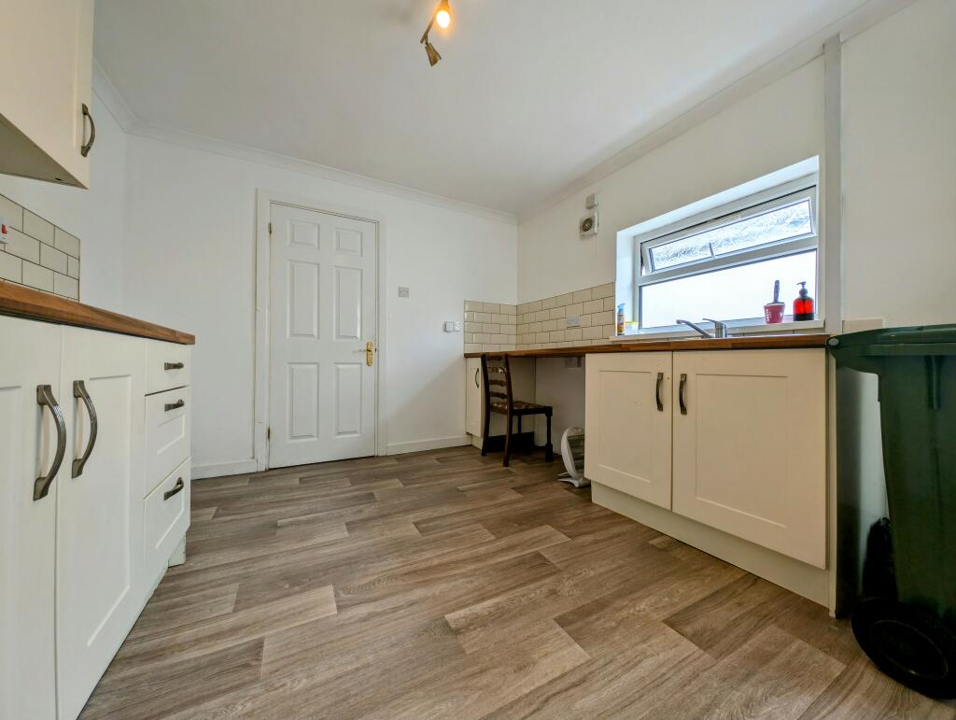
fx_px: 332
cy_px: 360
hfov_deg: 110.5
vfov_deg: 94.6
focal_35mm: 12
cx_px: 478
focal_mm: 2.23
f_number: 1.95
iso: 43
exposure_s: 1/100
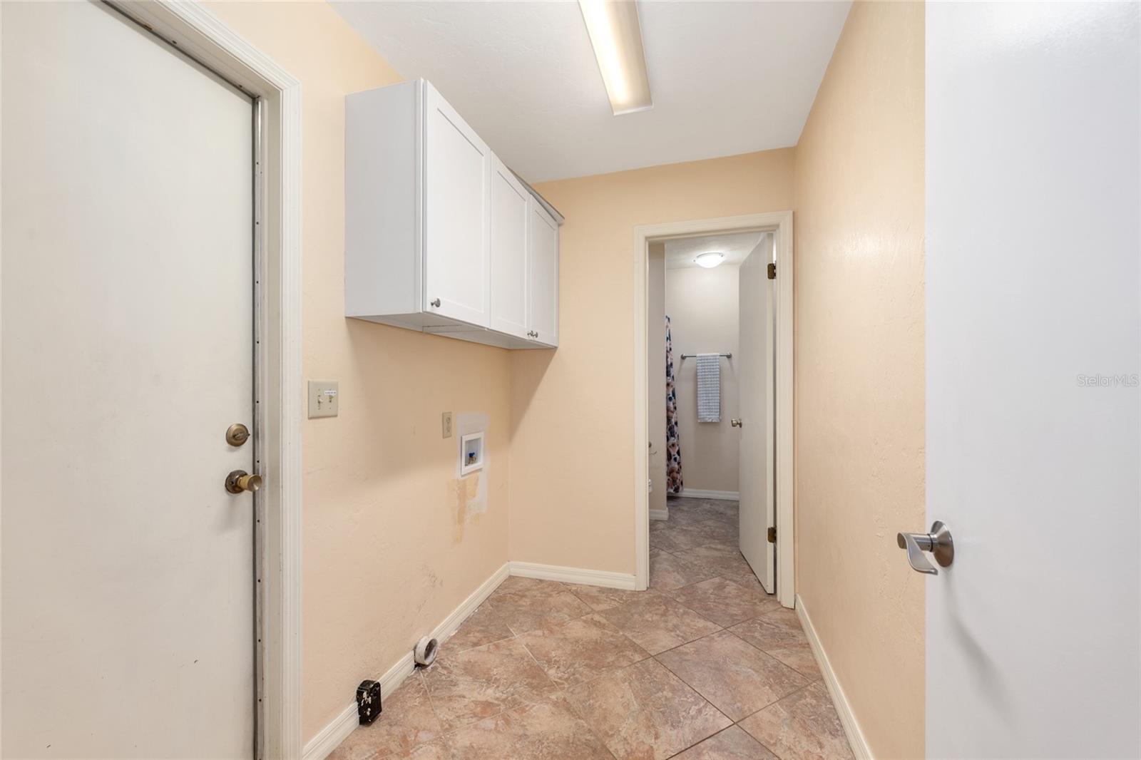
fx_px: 444
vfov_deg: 81.2
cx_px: 570
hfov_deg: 104.3
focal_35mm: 14
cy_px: 380
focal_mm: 14
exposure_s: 1/6
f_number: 7.1
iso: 400
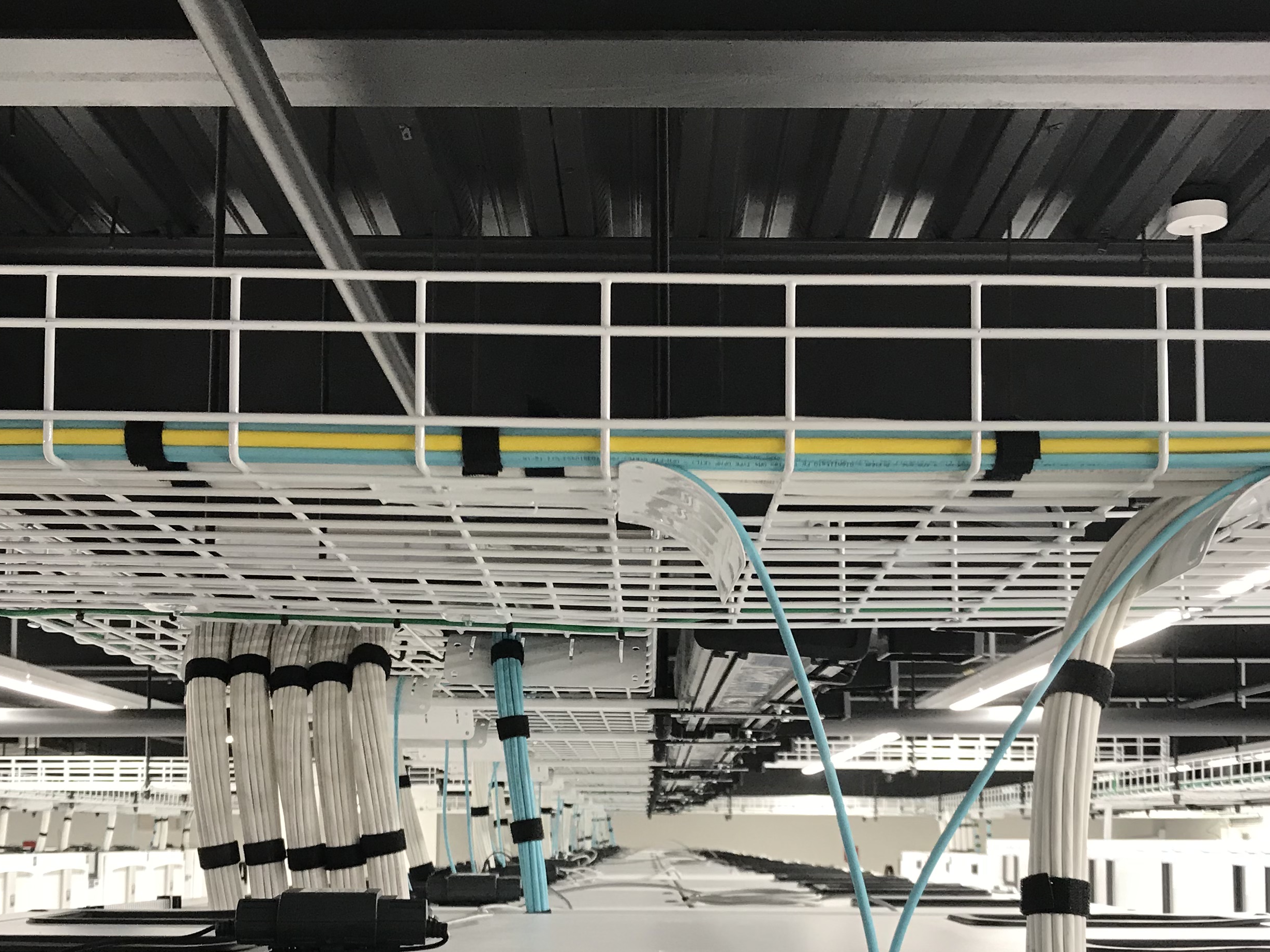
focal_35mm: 46
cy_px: 730
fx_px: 1688
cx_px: 631
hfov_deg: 41.2
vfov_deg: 30.9
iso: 25
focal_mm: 3.99
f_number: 1.8
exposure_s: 1/30
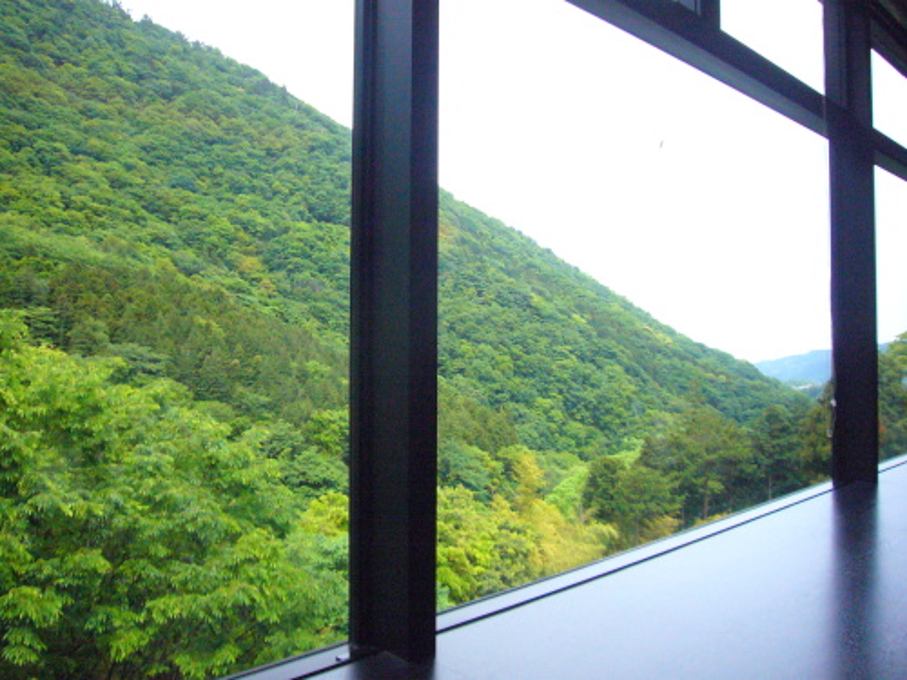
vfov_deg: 49.7
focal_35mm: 28
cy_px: 340
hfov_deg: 63.4
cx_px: 454
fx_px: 734
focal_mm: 4.6
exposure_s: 1/400
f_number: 5.6
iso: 400
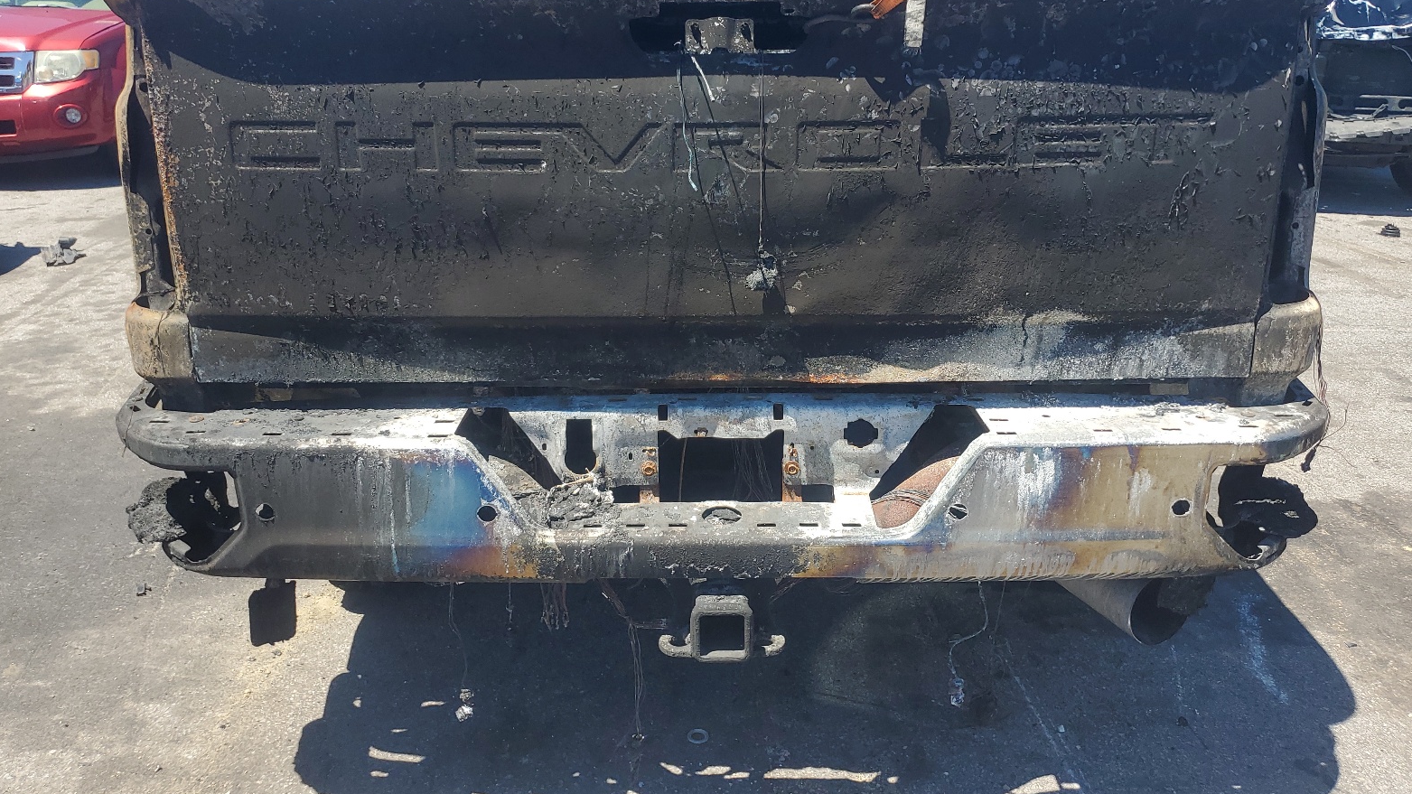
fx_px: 1086
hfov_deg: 66.1
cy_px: 285
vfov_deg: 39.8
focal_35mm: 29
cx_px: 706
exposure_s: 1/1429
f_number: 1.5
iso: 50
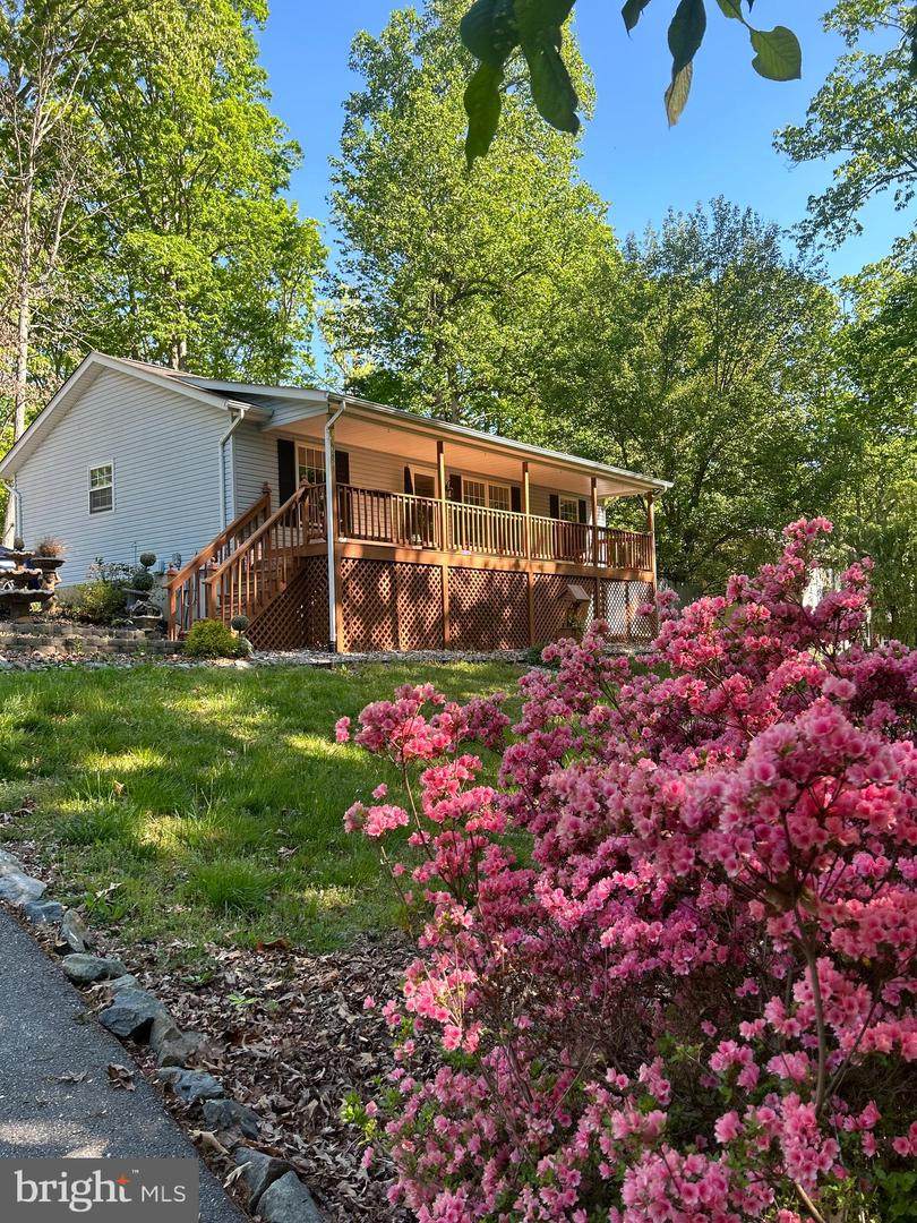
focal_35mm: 26
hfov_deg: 53.1
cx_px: 458
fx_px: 918
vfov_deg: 67.3
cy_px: 612
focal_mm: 5.7
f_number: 1.5
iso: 50
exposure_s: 1/493
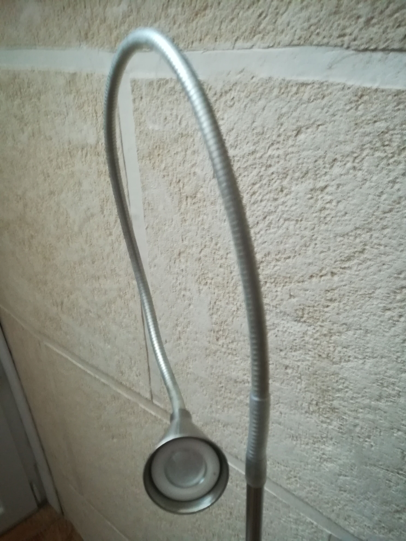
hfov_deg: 53.1
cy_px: 270
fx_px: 407
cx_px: 203
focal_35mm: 26
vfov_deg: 67.3
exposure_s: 1/14.3
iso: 640
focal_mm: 3.83
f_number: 2.2
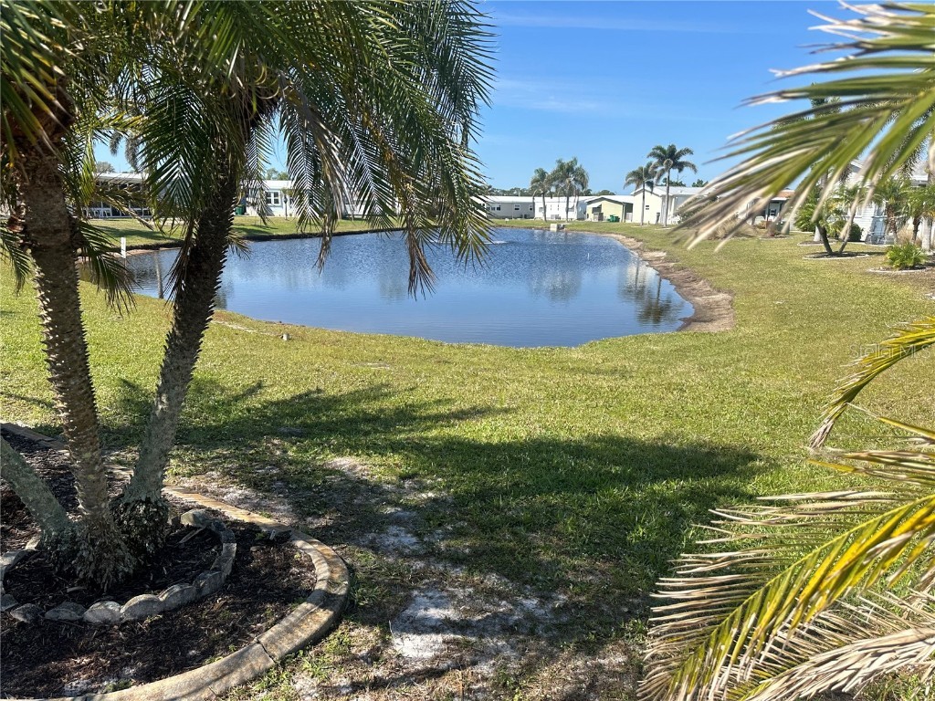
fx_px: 648
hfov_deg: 71.6
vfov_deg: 56.8
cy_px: 350
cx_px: 468
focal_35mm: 24
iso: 80
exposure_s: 1/3058
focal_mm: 6.86
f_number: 1.78
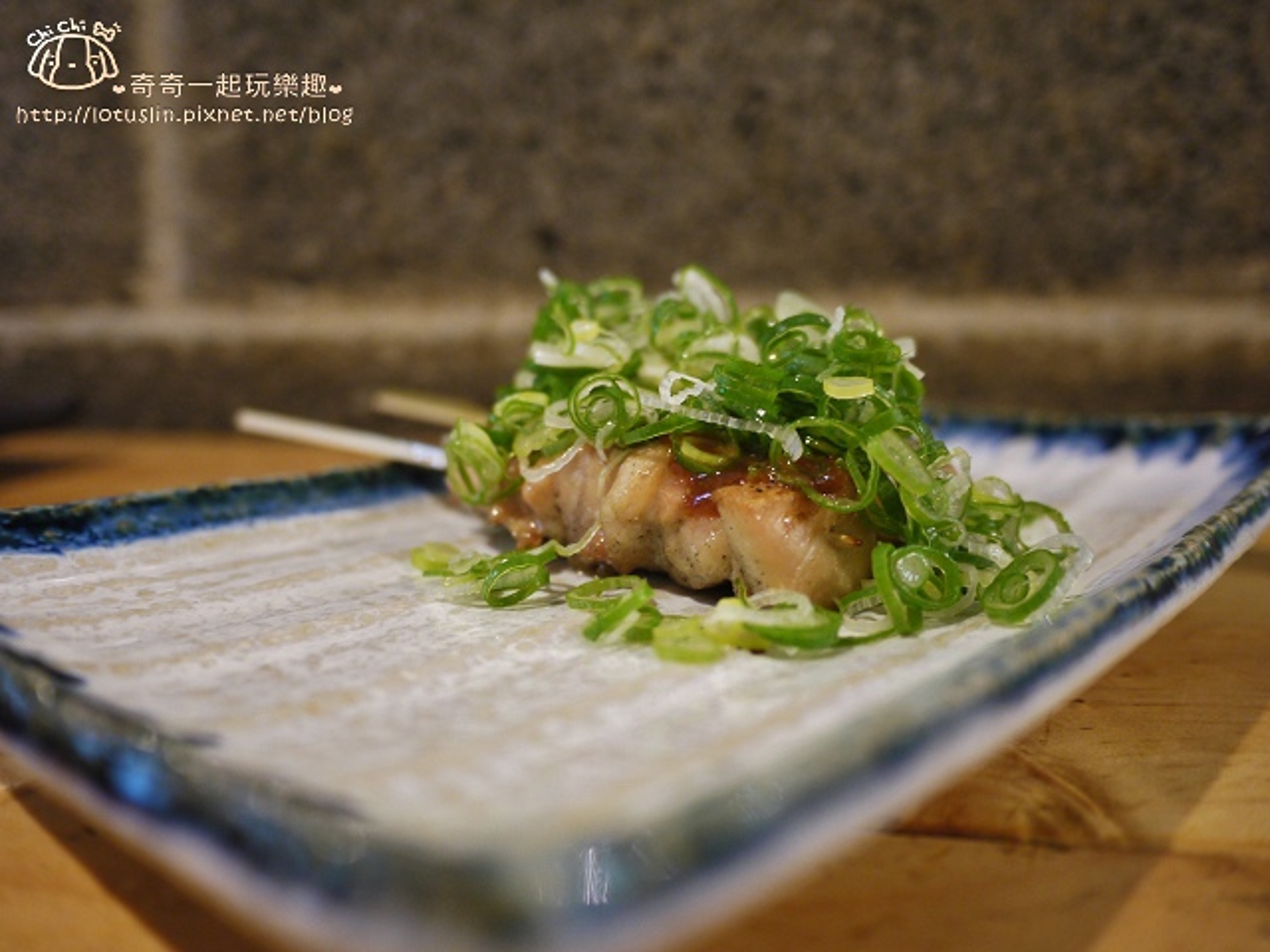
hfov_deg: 63.4
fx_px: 1027
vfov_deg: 49.7
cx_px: 635
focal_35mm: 28
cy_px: 476
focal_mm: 14
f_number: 2.5
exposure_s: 1/4
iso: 400
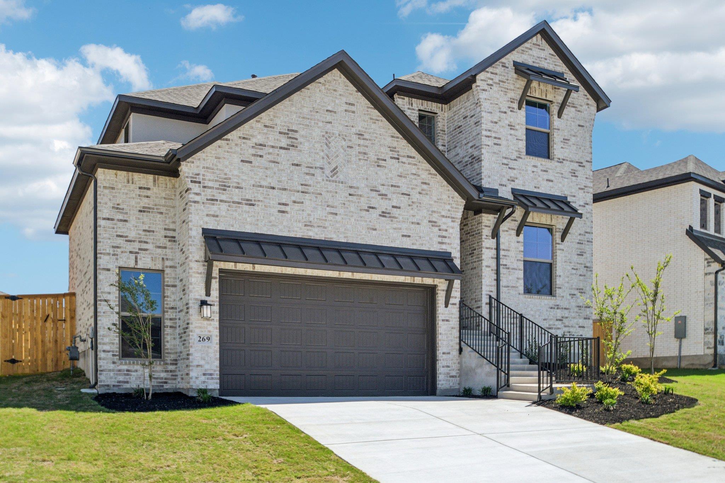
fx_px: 725
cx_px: 362
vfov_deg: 36.9
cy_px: 242
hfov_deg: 53.1
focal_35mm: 36
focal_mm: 24
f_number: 8
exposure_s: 1/400
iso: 400
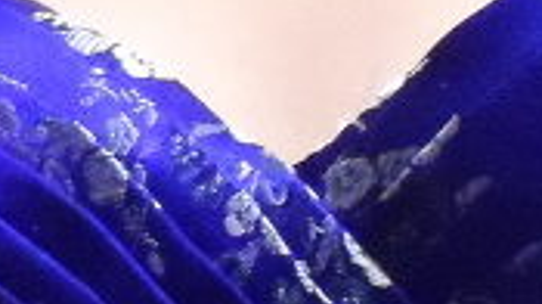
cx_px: 338
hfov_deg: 9.0
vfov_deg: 4.9
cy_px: 760
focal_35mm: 239
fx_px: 3431
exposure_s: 1/30
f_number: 3.4
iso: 800
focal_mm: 5.3
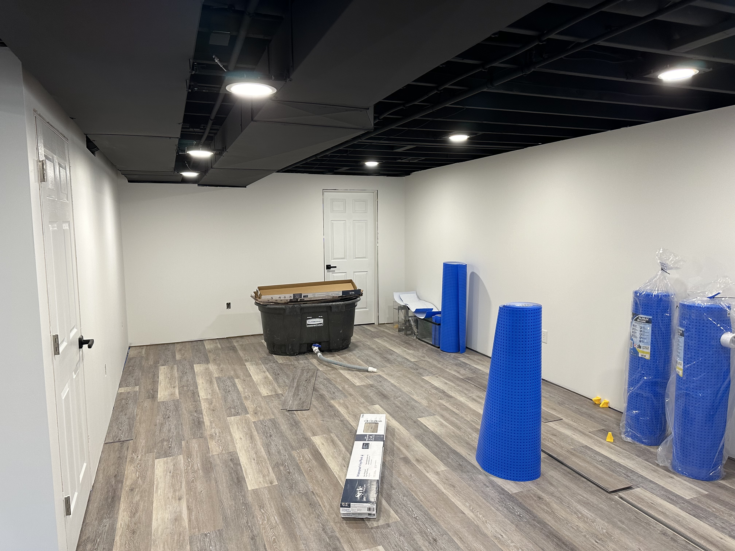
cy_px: 276
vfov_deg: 56.8
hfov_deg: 71.6
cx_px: 368
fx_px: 510
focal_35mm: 24
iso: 160
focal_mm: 6.86
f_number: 1.78
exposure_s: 1/60
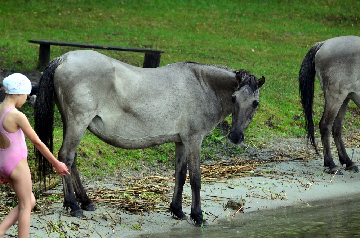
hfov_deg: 6.6
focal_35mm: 315
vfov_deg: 4.3
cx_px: 180
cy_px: 119
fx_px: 3142
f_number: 5.3
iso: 400
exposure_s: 1/125
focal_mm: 210
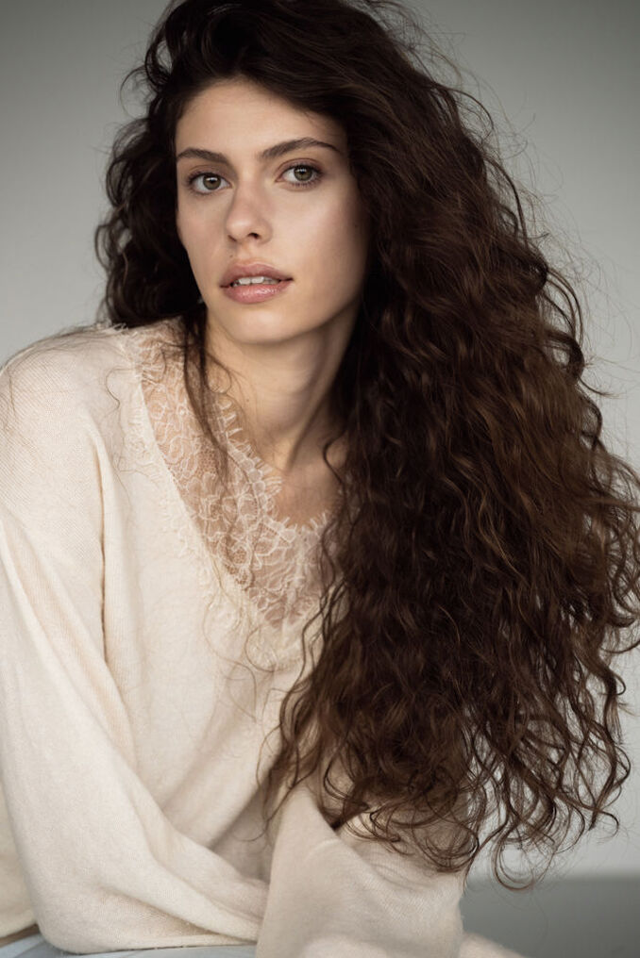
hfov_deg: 14.4
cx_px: 320
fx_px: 2531
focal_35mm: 95
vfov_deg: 21.5
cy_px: 479
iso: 320
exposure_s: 1/160
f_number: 4
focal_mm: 95
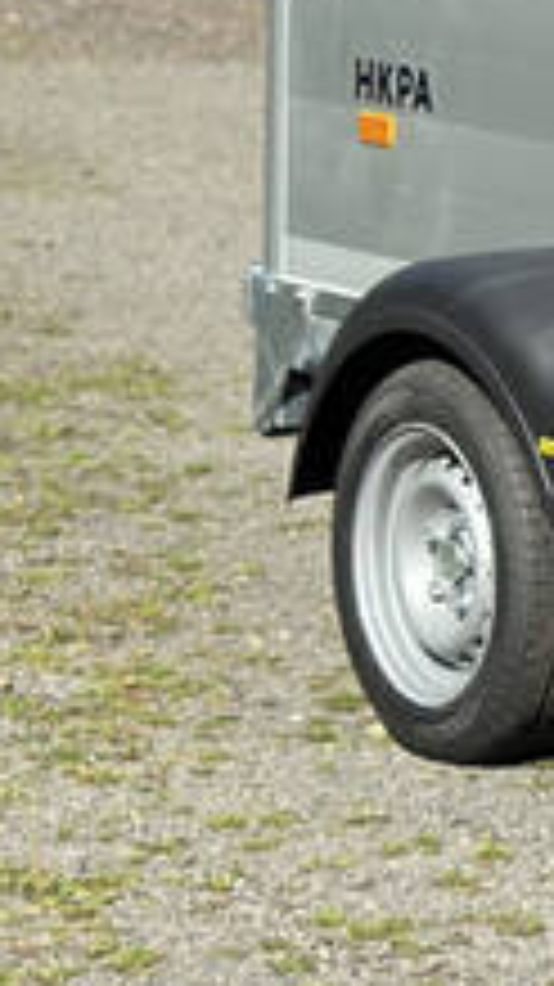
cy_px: -50
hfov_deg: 5.8
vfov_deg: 11.2
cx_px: 1788
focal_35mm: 191
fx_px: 4994
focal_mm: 6.86
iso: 80
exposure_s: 1/3731
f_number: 1.78
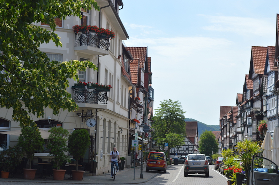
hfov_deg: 28.1
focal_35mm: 72
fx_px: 558
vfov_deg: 18.9
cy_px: 92
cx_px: 140
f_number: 8
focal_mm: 48
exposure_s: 1/250
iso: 100
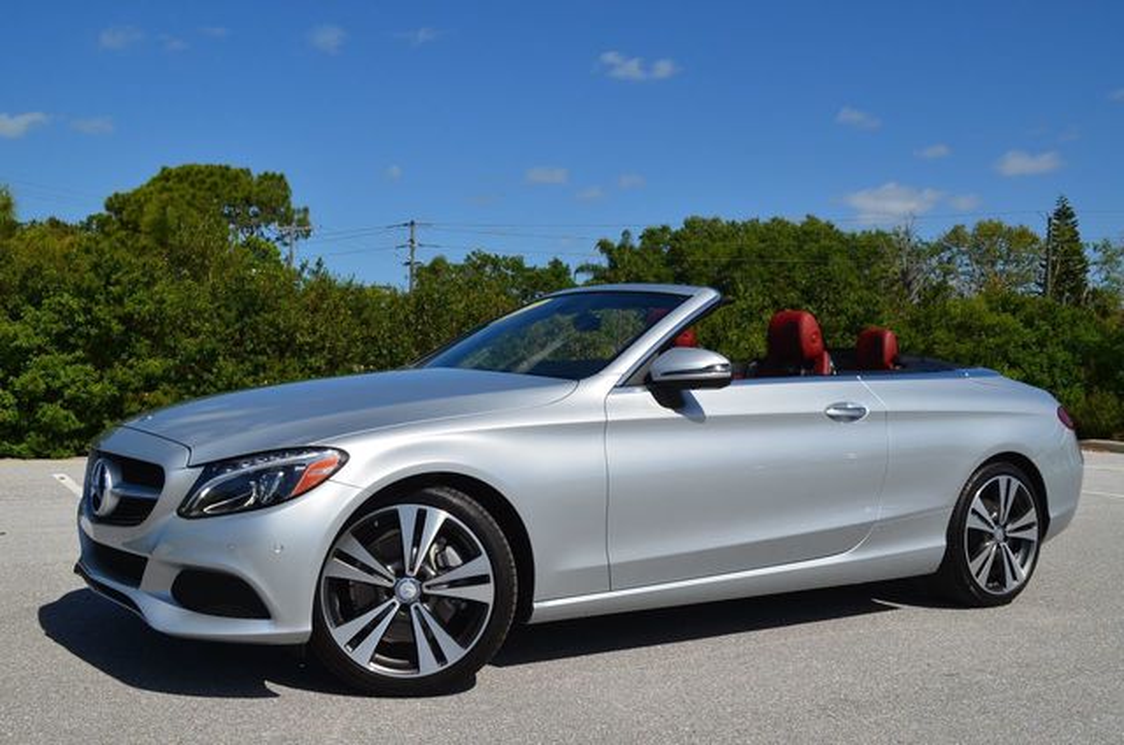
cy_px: 372
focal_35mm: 39
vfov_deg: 34.1
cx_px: 562
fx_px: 1215
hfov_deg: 49.6
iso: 100
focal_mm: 26
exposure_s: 1/200
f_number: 11
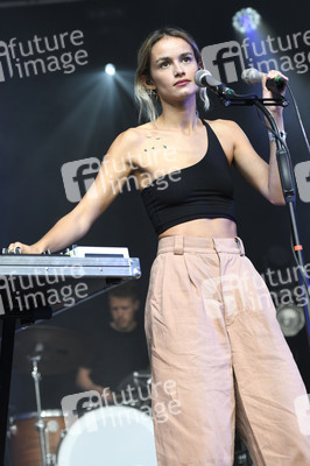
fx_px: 1035
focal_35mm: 80
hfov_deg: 17.0
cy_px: 233
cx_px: 155
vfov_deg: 25.4
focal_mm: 80
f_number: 3.5
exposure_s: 1/400
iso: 800
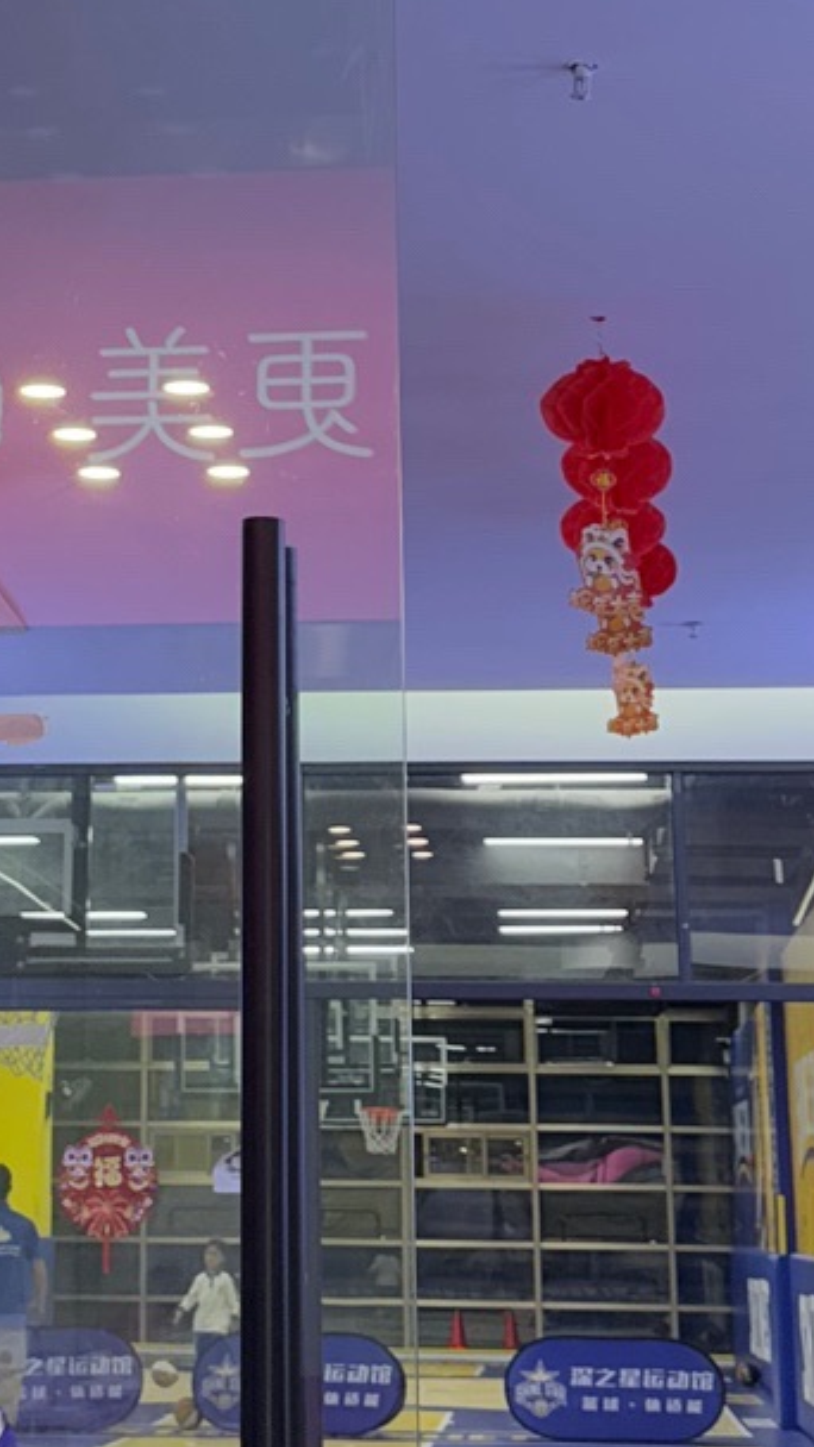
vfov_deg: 24.3
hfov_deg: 14.0
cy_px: 259
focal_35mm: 86
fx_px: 3300
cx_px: 136
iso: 100
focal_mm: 6.76
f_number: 1.78
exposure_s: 1/100
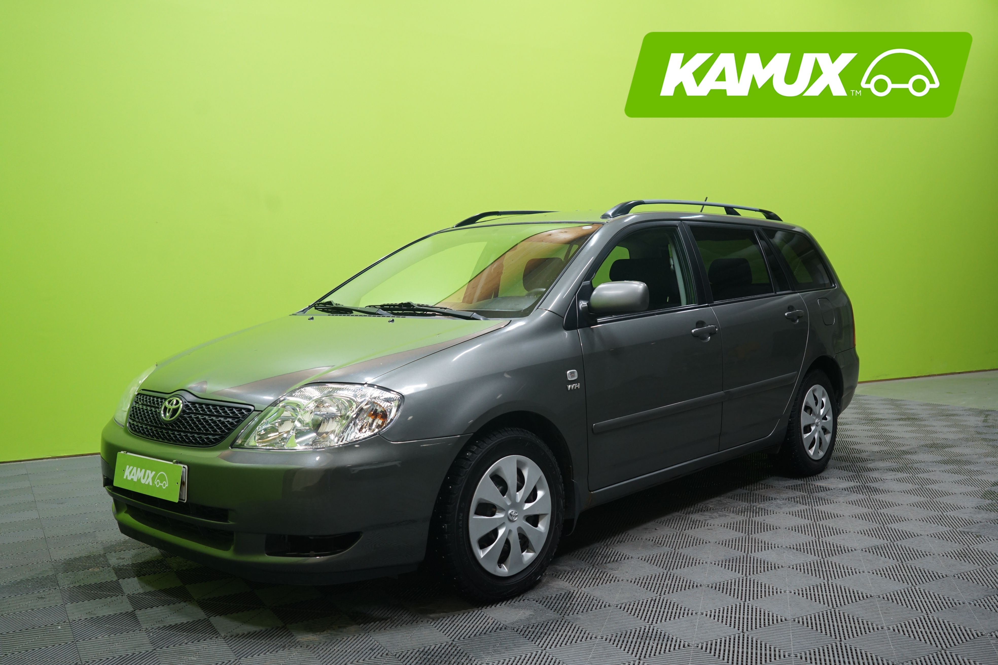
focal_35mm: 33
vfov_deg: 40.0
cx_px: 499
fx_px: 915
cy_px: 332
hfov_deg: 57.2
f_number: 5
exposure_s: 1/25
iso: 800
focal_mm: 33
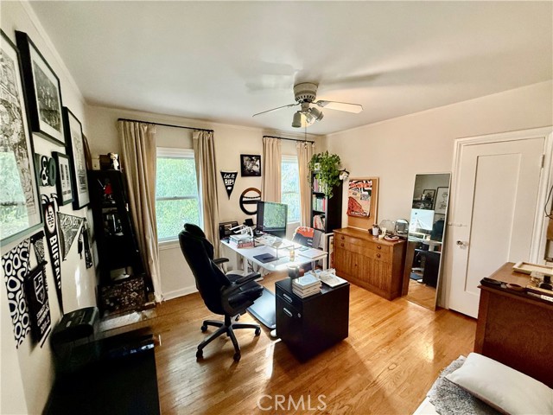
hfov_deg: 102.1
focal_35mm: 14
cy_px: 208
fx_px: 224
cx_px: 276
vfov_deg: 85.7
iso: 400
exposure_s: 1/120
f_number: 2.2
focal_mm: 2.22
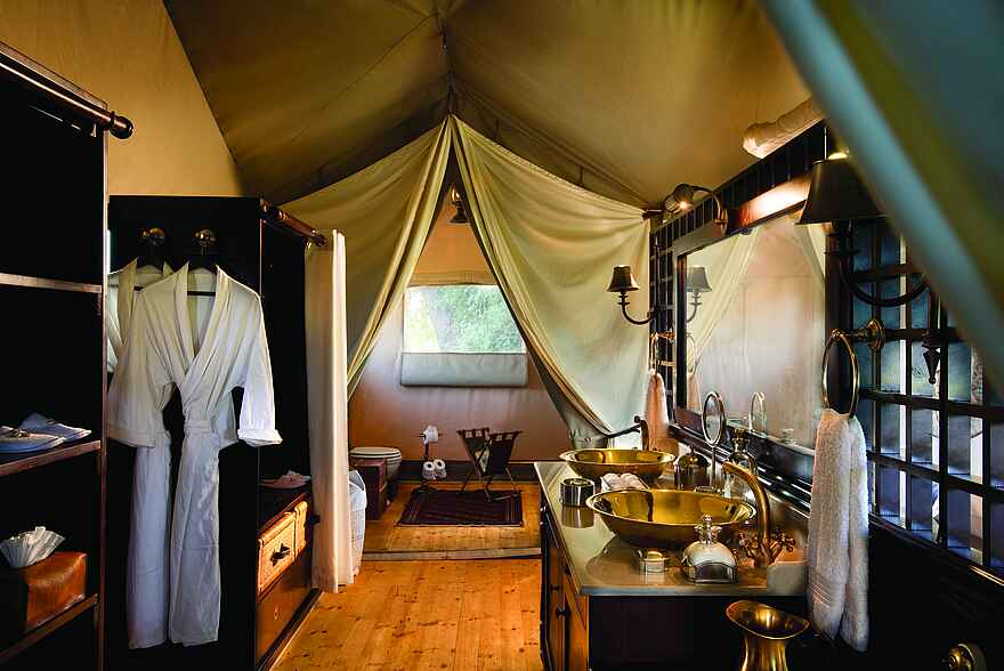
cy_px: 336
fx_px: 809
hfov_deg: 63.6
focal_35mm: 29
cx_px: 502
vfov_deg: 45.0
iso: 200
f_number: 9.5
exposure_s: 1/6
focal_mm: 29
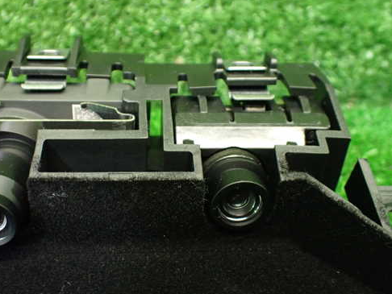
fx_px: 419
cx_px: 154
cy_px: 159
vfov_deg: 38.7
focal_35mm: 37
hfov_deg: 49.8
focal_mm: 5.4
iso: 800
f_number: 2.3
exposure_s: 1/50
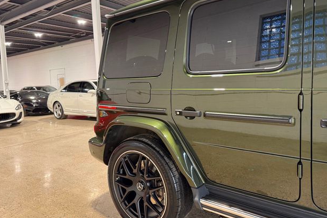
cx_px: 168
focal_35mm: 26
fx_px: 236
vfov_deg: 49.5
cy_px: 95
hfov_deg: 69.4
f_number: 1.78
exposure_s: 1/60
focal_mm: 6.76
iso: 160
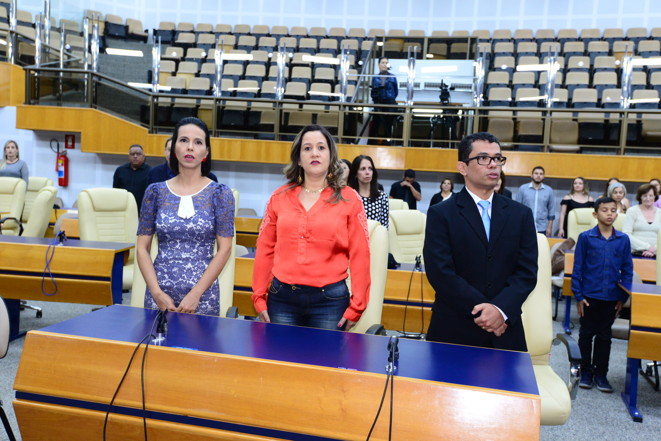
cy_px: 220
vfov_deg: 37.9
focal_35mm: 35
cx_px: 330
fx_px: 643
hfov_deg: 54.4
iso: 2500
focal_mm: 35
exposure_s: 1/60
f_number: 5.6
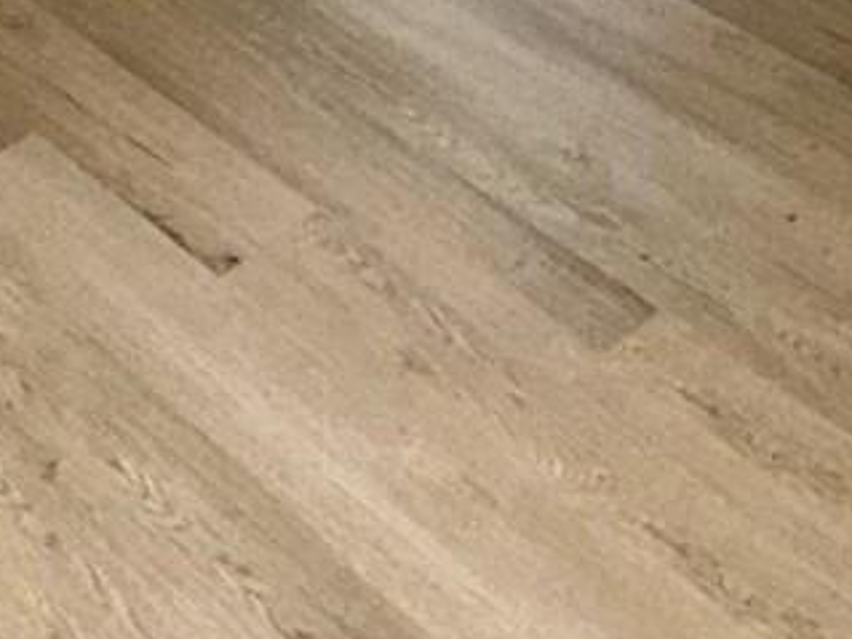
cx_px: -19
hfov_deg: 21.0
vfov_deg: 12.2
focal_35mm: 90
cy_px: -997
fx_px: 2214
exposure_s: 1/122
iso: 50
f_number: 2.2
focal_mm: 2.22
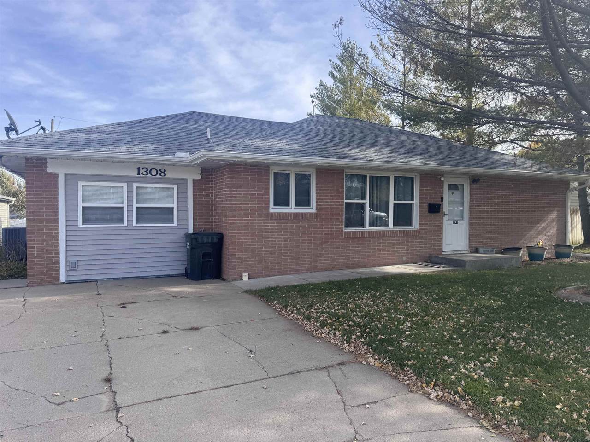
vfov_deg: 56.8
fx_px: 409
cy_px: 221
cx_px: 295
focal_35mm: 24
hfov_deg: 71.6
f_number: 1.78
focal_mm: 6.76
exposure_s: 1/1923
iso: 80
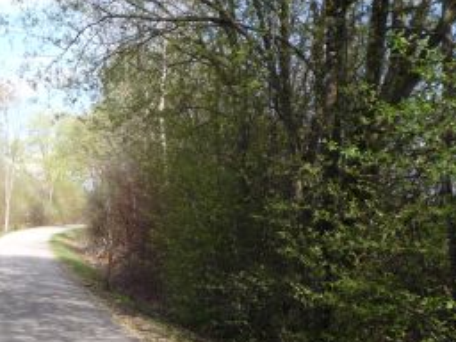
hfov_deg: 30.9
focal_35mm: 60
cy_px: 246
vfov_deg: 24.2
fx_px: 790
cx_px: 53
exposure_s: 1/320
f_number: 4
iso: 100
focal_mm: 5.2
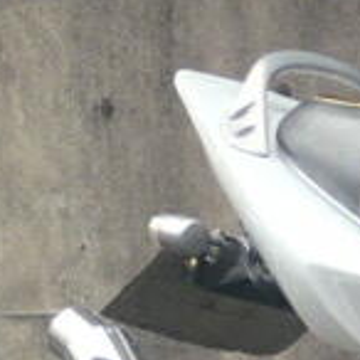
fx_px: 3953
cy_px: 582
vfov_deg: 5.2
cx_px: 772
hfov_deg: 5.1
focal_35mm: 336
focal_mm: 9.5
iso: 100
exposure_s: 1/125
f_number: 4.1
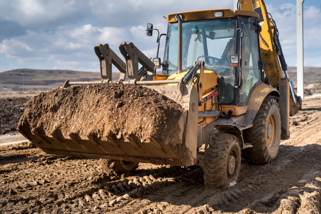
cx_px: 160
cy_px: 107
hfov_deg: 39.6
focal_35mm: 50
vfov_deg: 27.0
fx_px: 446
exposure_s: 1/1250
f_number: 3.2
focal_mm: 50
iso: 100
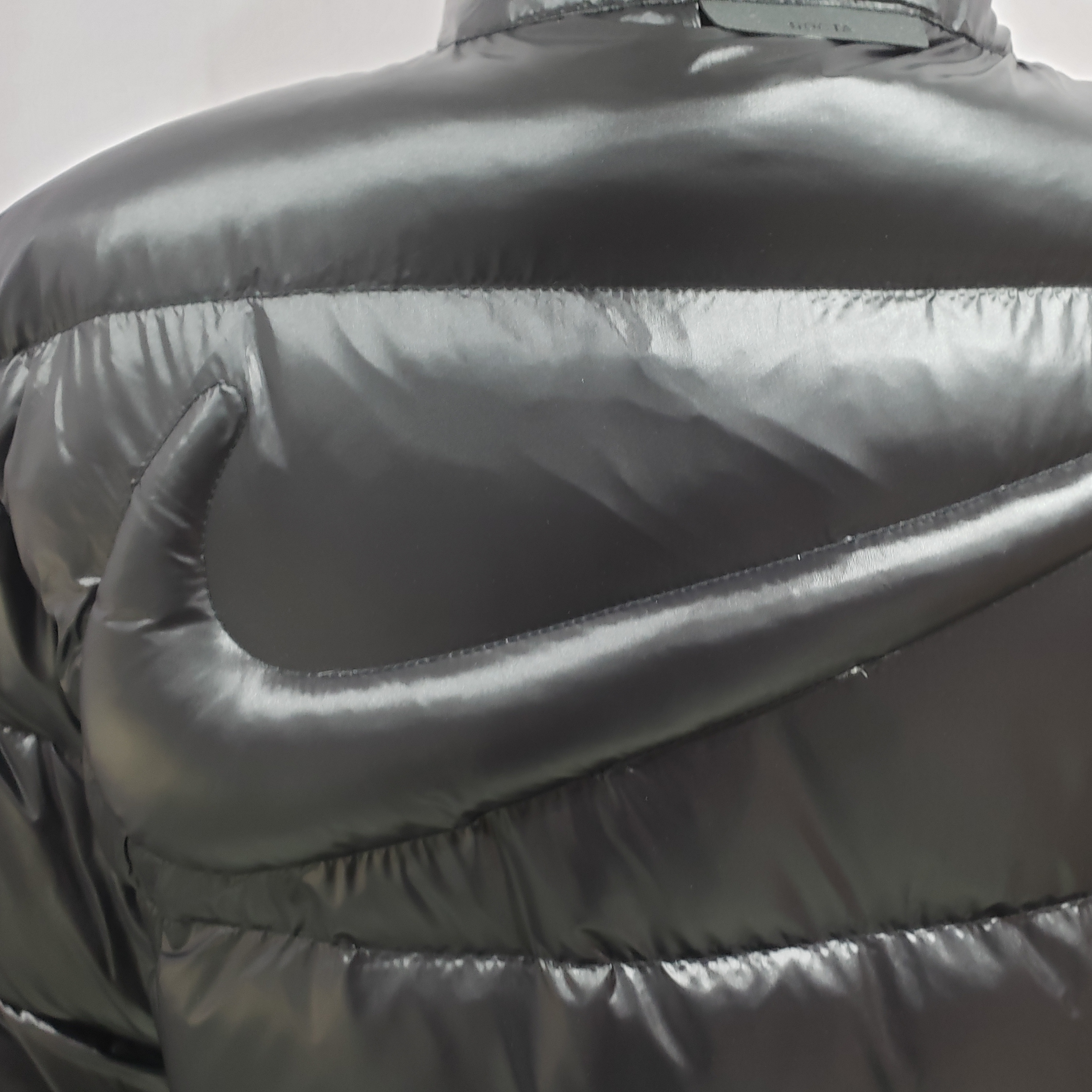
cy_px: 550
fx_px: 1106
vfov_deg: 52.5
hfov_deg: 52.1
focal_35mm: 31
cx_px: 672
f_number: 2.4
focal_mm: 4.3
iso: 250
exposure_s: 1/20
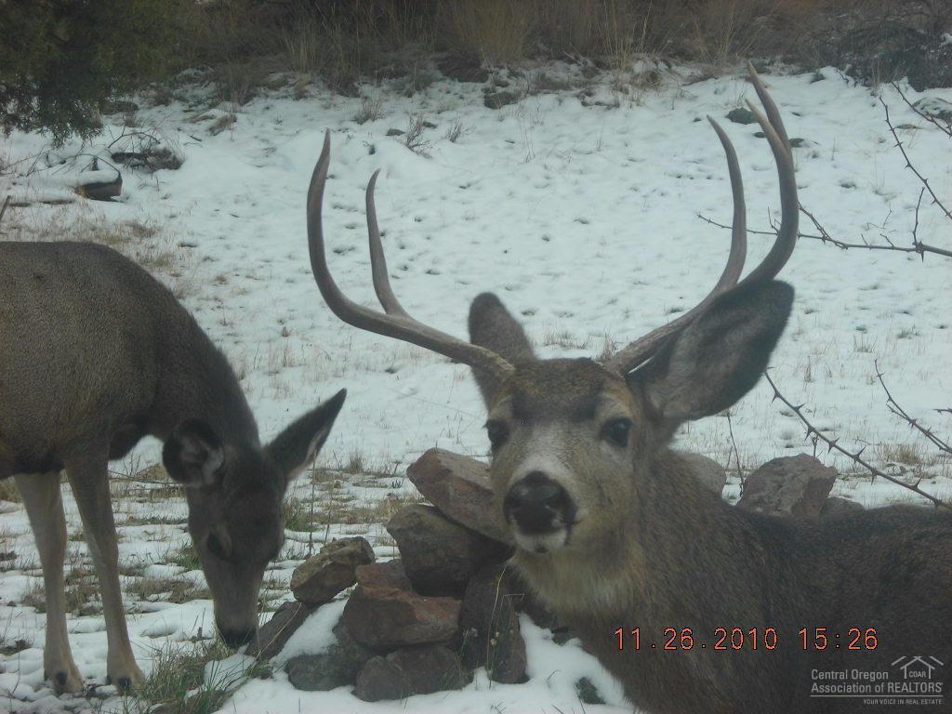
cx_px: 476
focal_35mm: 116
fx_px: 3190
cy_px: 357
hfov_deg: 17.0
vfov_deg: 12.8
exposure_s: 1/81.4
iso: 50
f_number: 5.3
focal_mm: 19.2
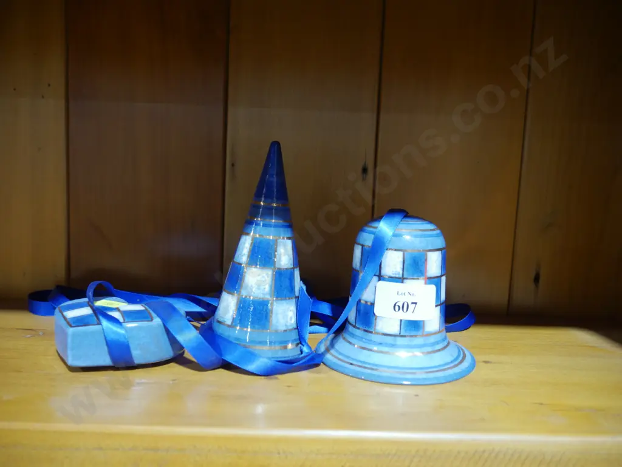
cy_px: 234
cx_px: 311
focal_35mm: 28
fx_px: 503
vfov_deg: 49.8
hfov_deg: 63.4
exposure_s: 1/60
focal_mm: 14
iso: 1000
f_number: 3.5
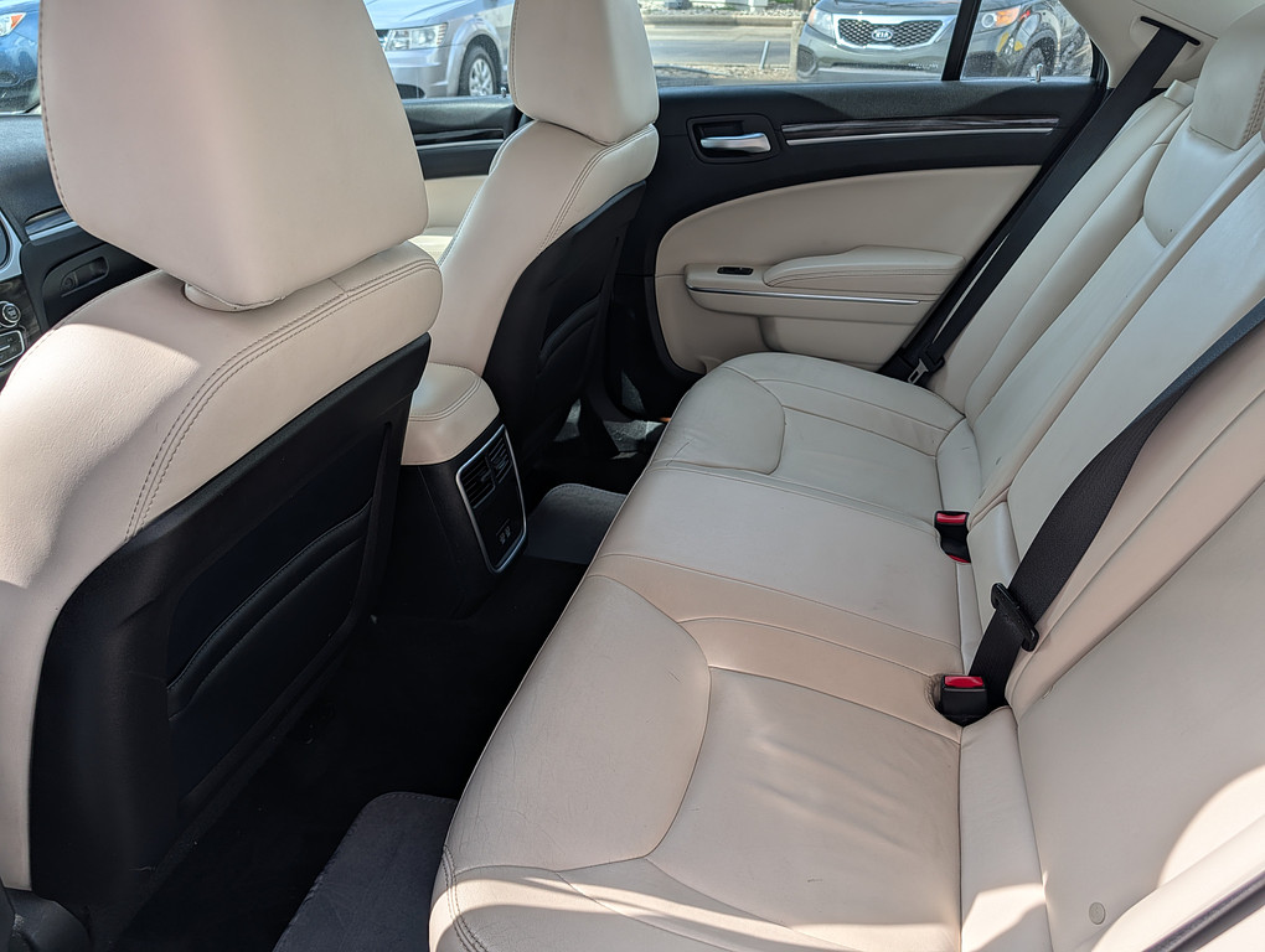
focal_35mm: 24
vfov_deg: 56.9
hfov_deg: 71.5
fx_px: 878
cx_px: 632
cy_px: 476
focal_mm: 6.9
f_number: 1.68
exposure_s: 1/522
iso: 24
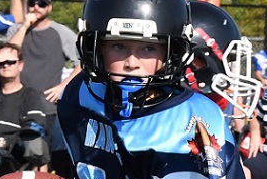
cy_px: 297
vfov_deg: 1.8
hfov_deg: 2.7
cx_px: 345
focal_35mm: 763
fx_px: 5660
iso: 1250
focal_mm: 145
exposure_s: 1/1000
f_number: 16
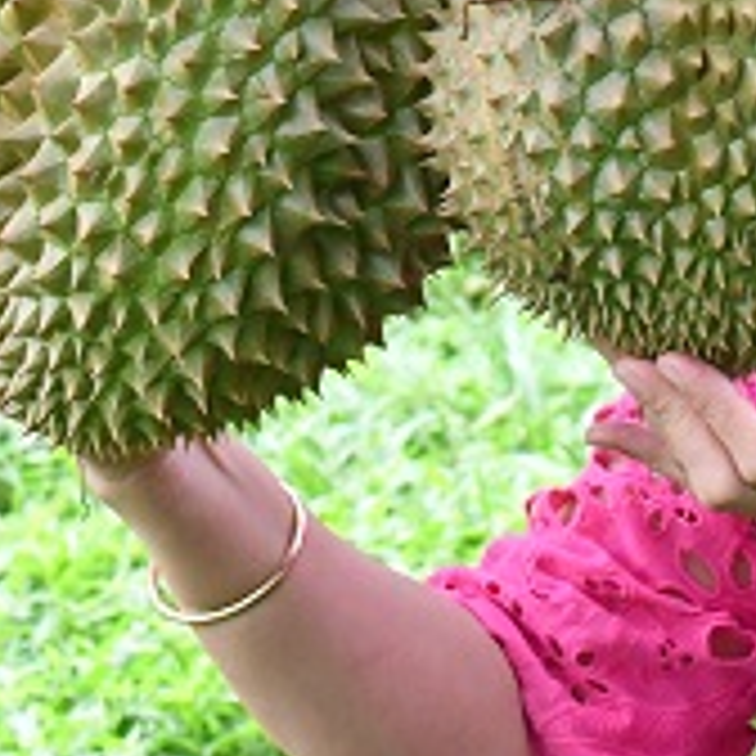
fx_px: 7882
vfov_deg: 5.5
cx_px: 652
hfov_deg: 5.5
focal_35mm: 319
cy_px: -63
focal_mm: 70
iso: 5600
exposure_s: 1/60
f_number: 14
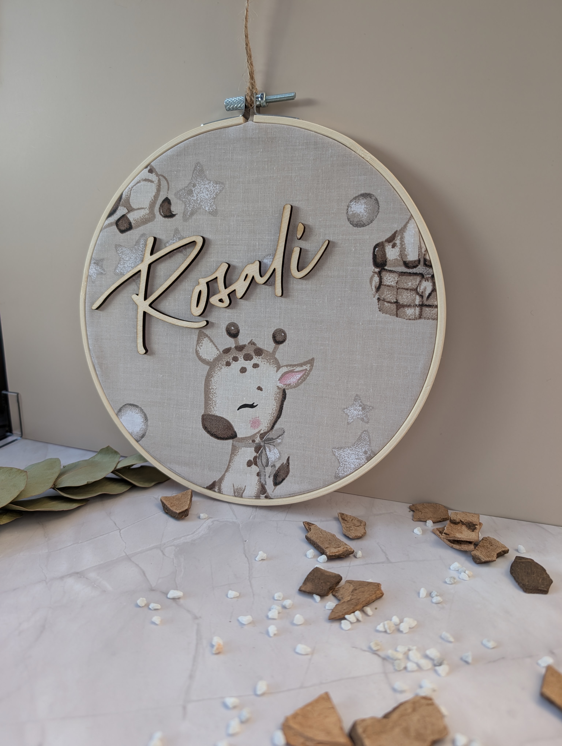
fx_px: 518
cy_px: 373
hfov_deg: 56.9
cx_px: 281
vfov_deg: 71.5
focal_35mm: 24
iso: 21
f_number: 1.68
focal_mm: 6.9
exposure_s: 1/63.9
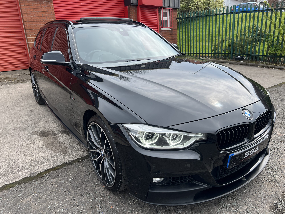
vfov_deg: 53.1
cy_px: 107
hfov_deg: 67.3
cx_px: 142
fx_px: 214
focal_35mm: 26
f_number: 1.5
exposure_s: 1/1698
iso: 50
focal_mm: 5.7
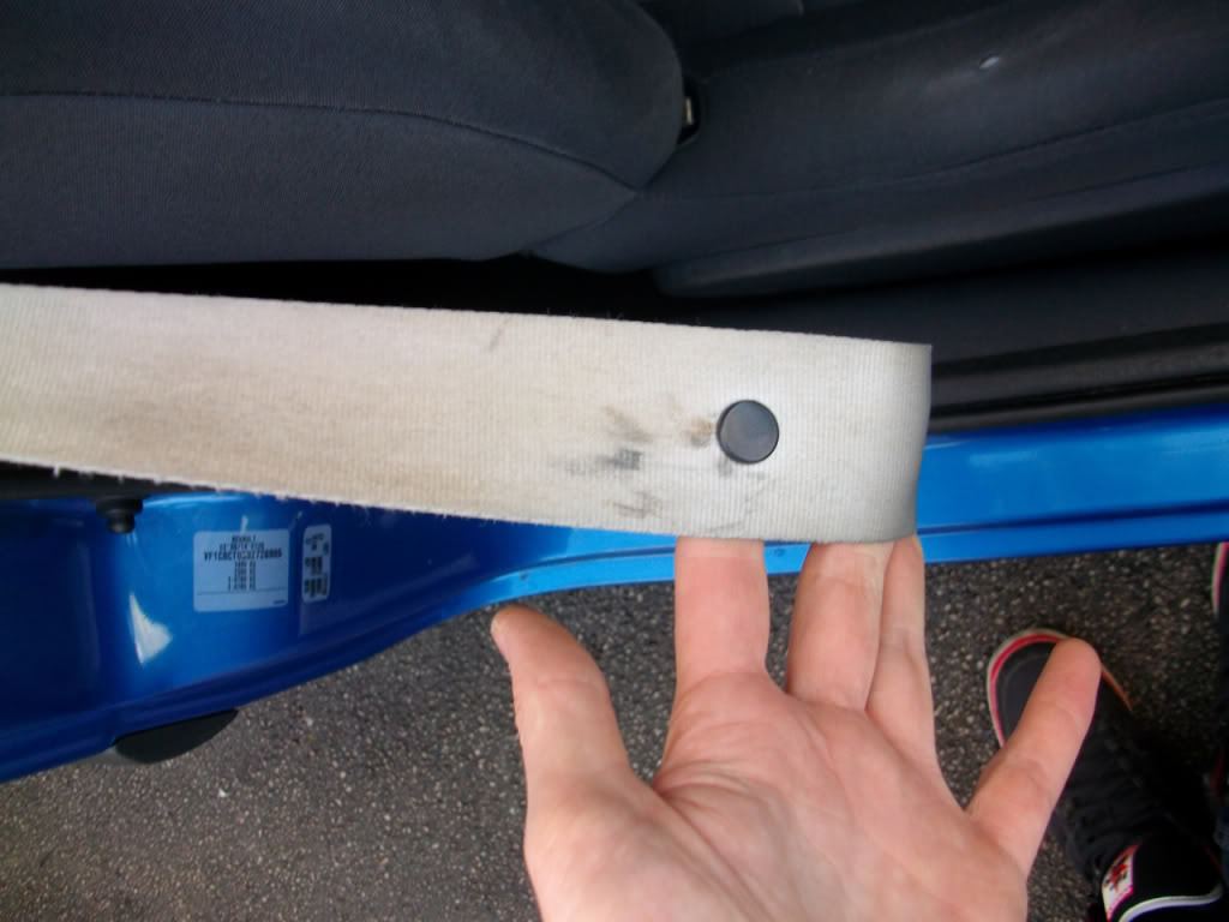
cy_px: 461
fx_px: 1136
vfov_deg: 44.2
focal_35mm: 32
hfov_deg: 56.8
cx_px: 614
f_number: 2.9
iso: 80
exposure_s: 1/49
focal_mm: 5.7
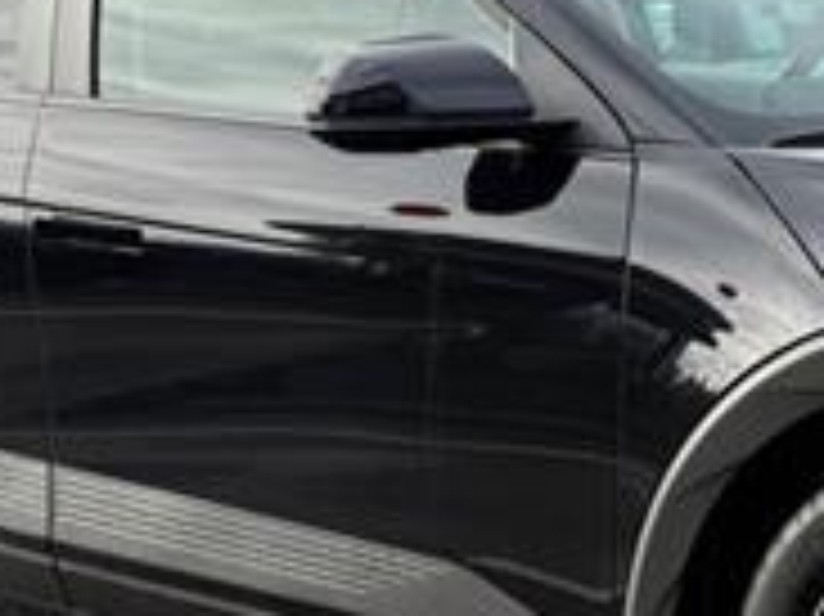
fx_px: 1998
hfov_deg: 22.9
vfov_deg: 17.5
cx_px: 689
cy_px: 364
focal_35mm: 84
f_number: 1.78
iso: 80
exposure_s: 1/1437
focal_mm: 6.76
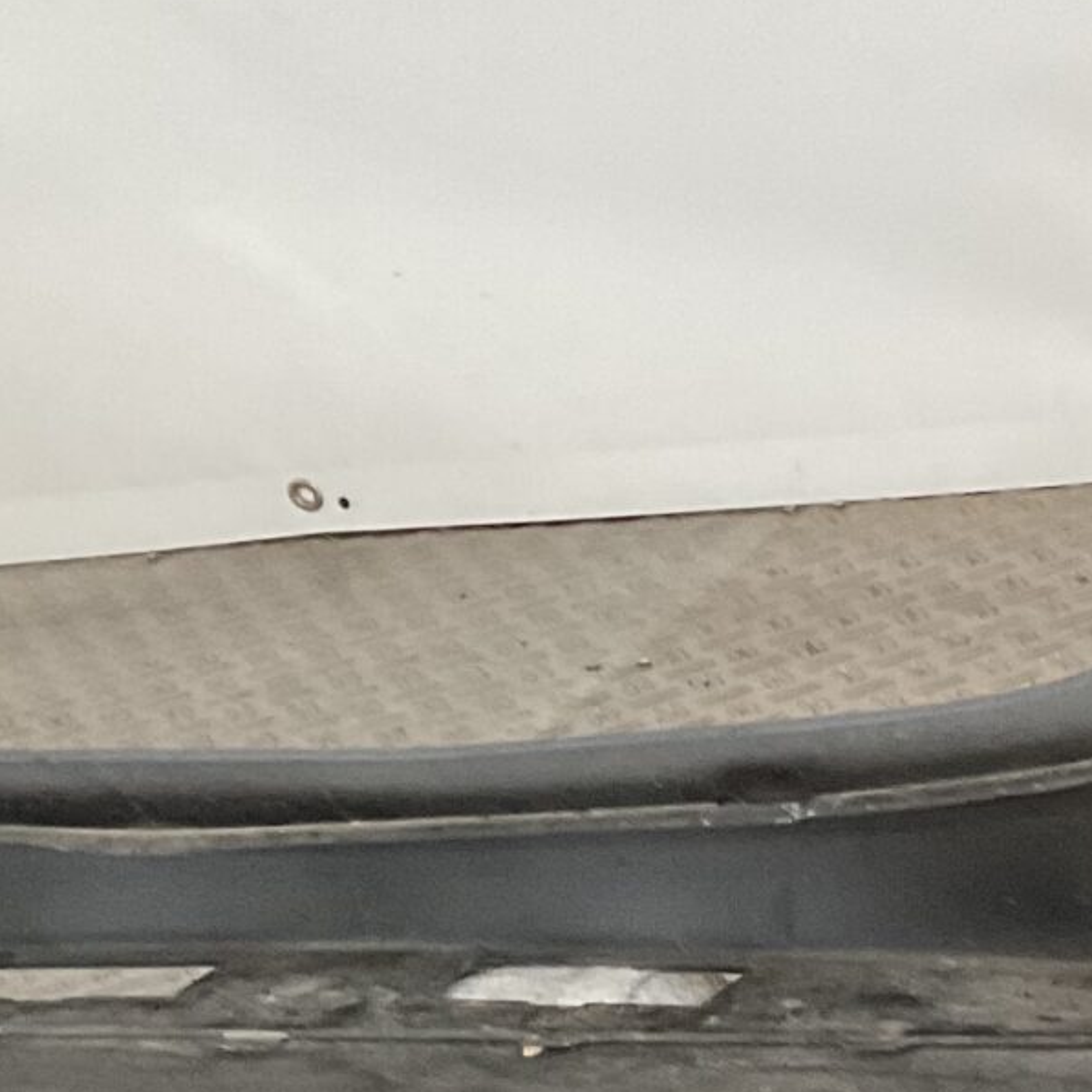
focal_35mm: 110
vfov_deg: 15.2
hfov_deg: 14.6
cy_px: 1350
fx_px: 3926
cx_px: 1694
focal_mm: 3
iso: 125
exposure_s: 1/50
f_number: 1.8
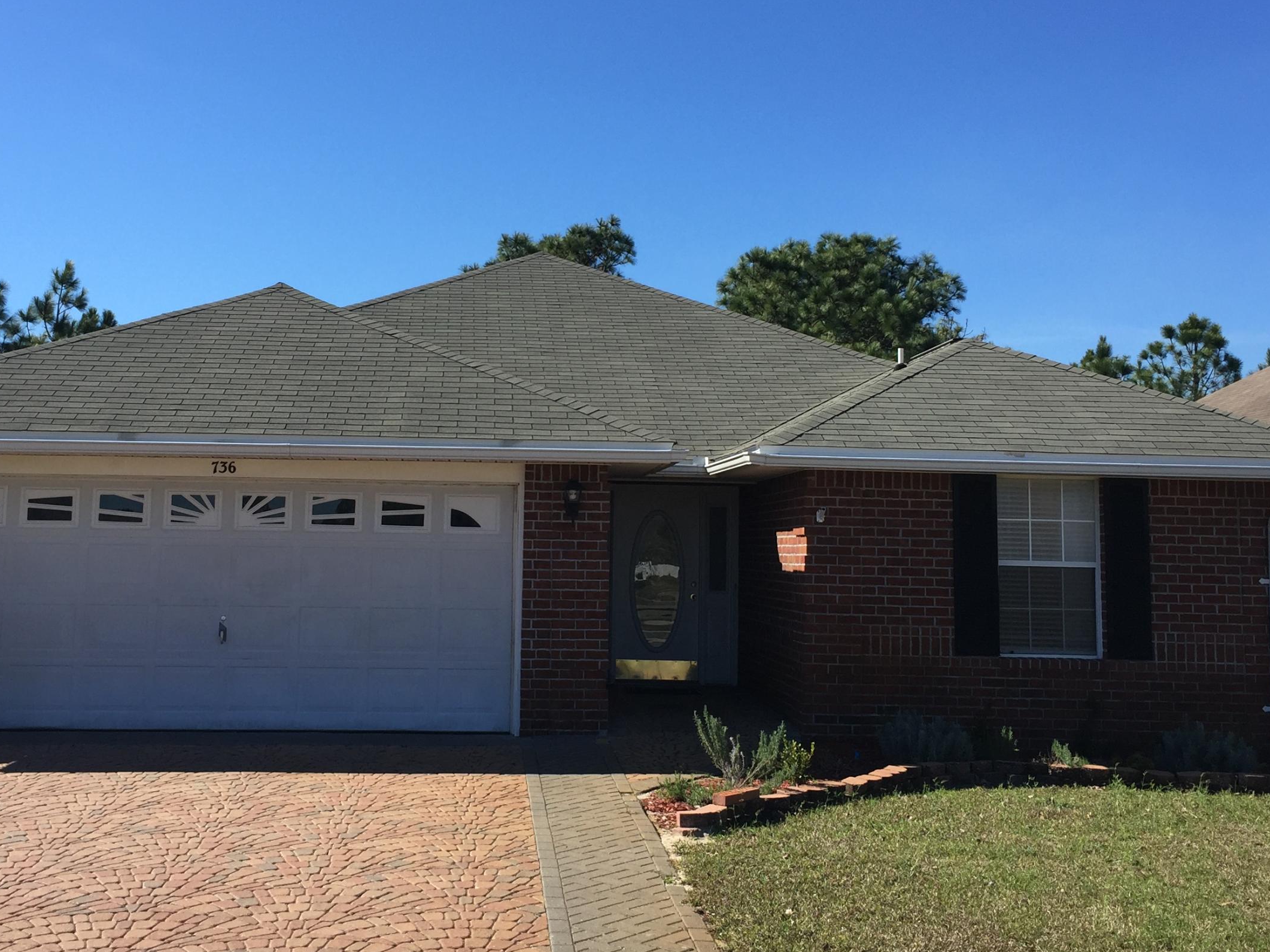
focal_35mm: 41
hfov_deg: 45.7
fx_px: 1504
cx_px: 566
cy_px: 403
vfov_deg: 35.1
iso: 32
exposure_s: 1/1582
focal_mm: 4.15
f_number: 2.2
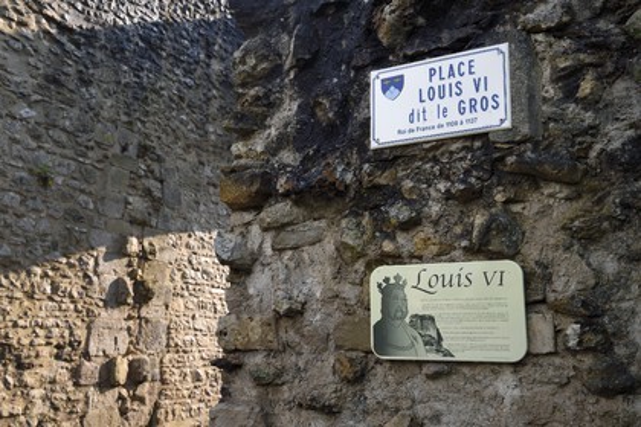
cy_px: 214
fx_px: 677
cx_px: 320
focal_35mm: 38
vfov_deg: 35.1
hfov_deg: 50.7
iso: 200
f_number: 7.1
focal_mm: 38
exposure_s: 1/250
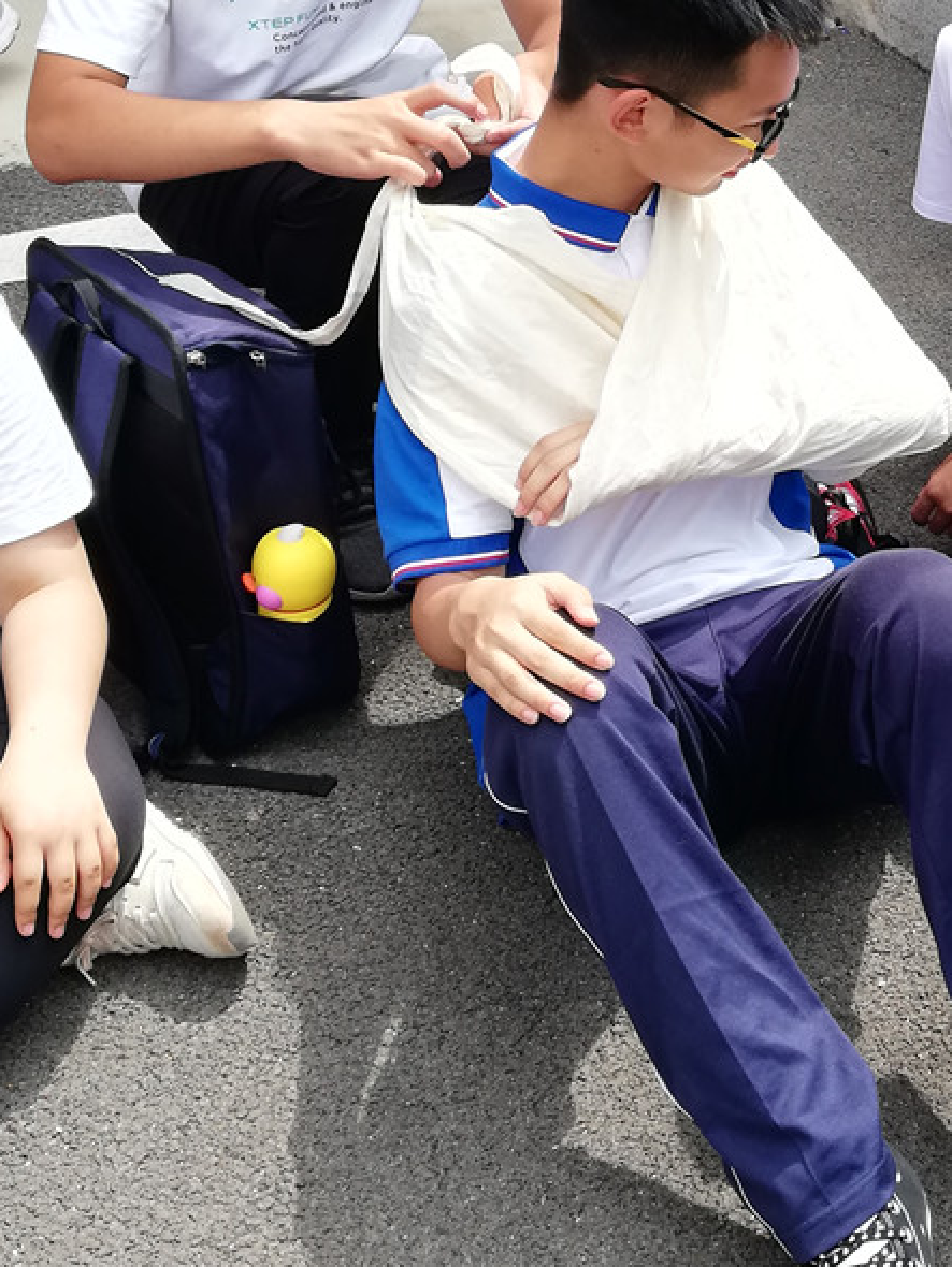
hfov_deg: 23.1
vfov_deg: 31.2
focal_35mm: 61
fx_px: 2235
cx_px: 950
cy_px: 332
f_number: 2.2
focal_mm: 3.81
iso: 50
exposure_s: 1/341
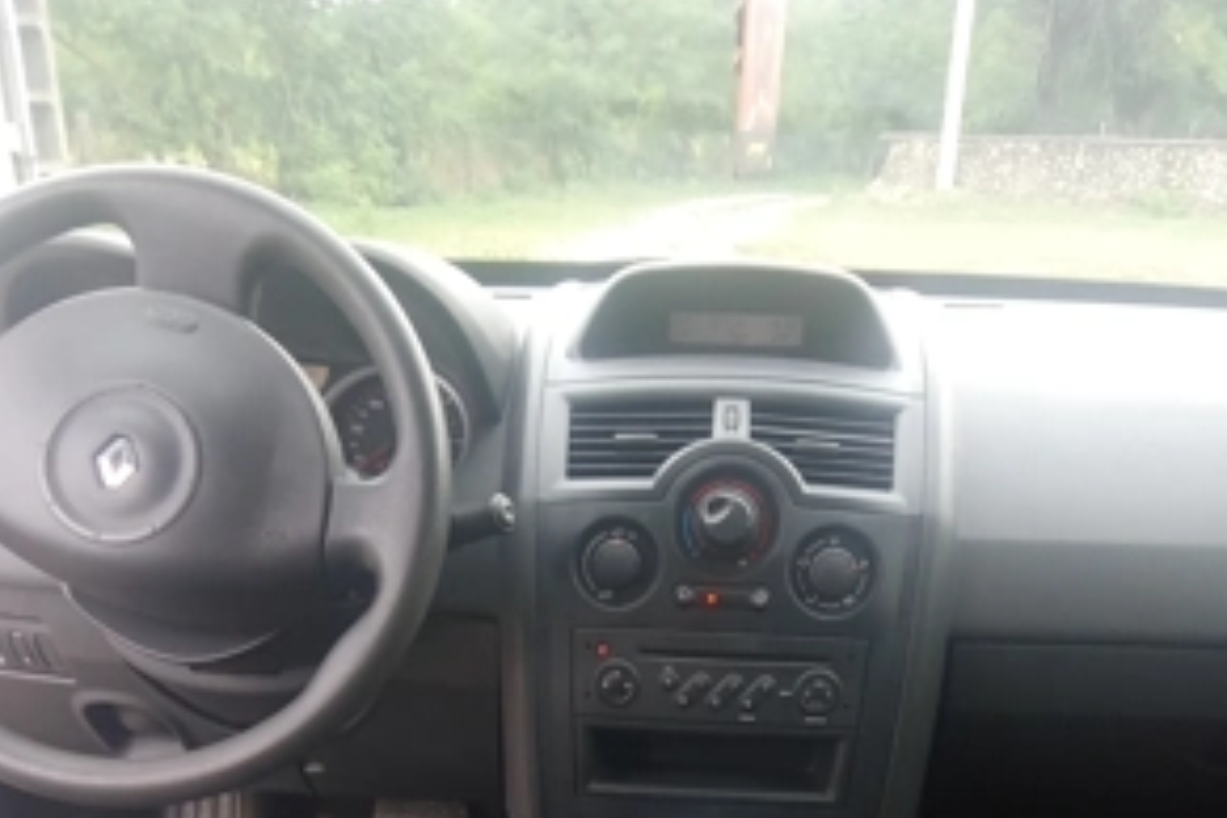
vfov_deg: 30.8
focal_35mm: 40
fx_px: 1363
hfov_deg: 48.5
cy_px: 831
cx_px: 624
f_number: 2
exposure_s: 1/33.3
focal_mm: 2.78
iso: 125
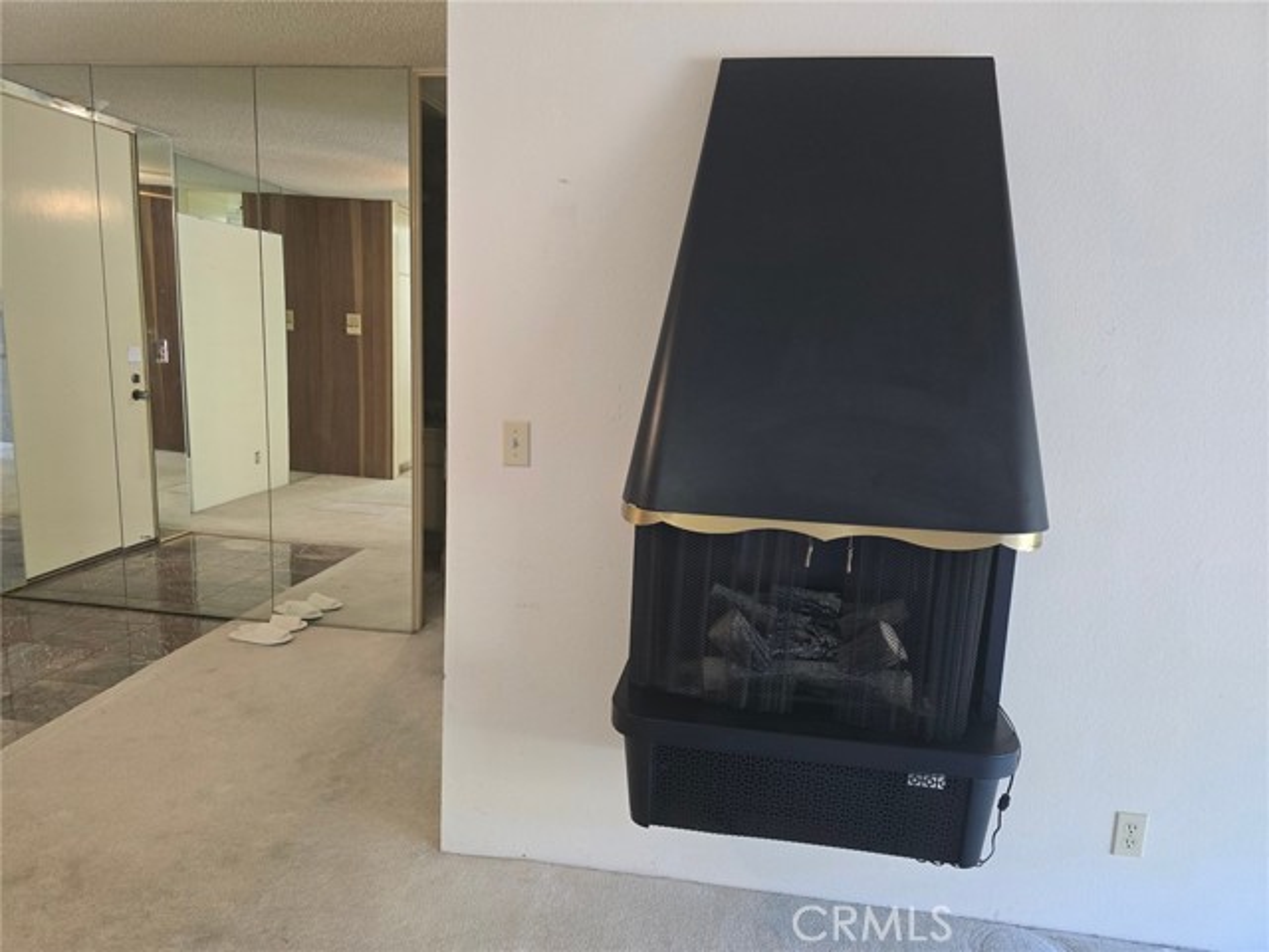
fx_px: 843
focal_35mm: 23
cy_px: 476
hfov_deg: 73.9
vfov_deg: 58.9
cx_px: 634
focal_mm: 6.3
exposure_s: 1/120
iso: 800
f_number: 1.7
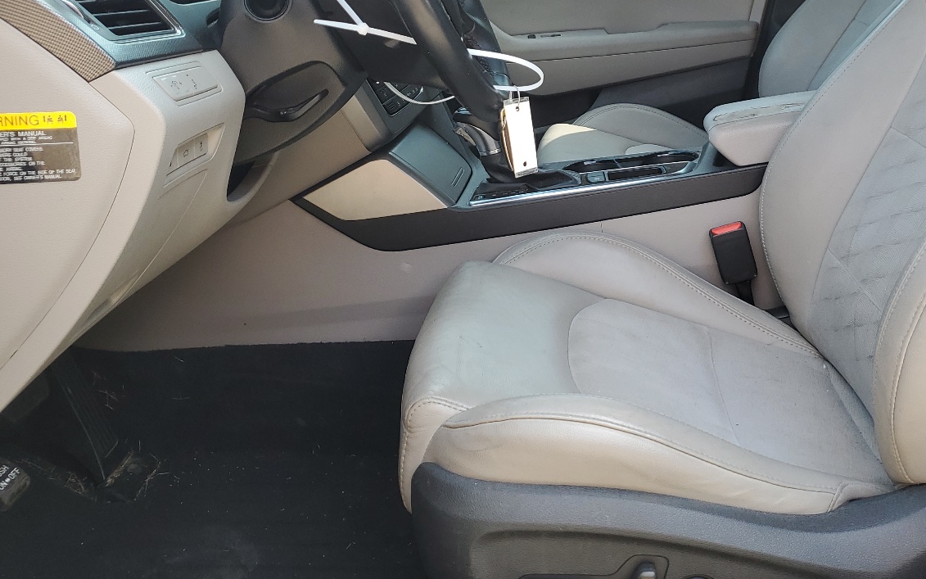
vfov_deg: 32.3
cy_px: 163
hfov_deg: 49.5
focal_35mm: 39
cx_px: 616
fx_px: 984
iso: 50
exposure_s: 1/270
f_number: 1.5
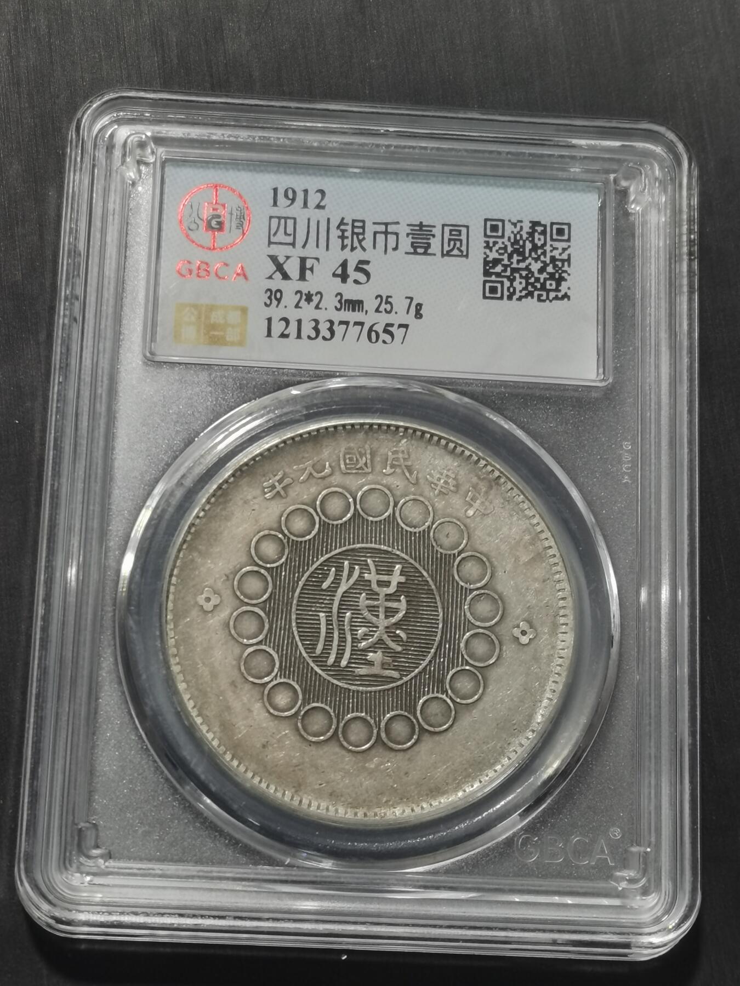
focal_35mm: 80
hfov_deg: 18.4
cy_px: 493
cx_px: 370
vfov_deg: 24.4
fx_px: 2280
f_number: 1.8
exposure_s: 1/90
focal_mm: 5.58
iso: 64
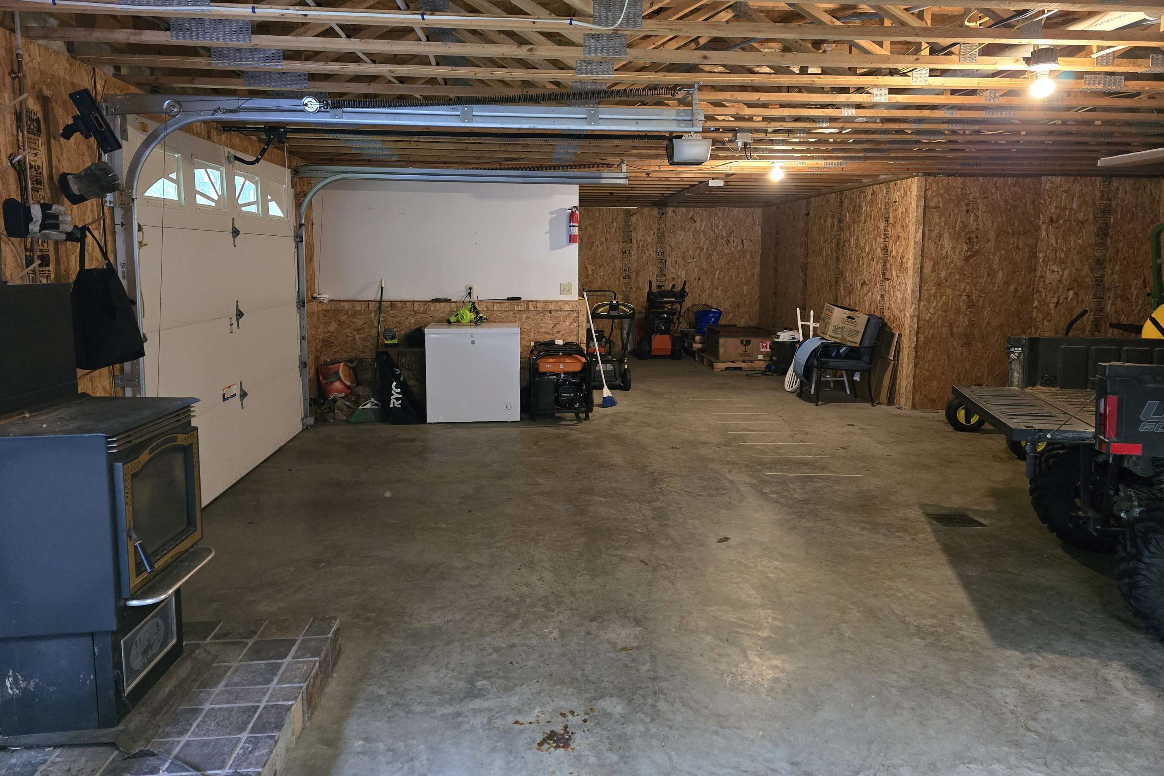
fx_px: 776
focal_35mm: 24
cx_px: 582
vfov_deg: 53.0
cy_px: 349
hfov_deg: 73.7
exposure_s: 1/60
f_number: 1.7
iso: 1600
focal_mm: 6.3
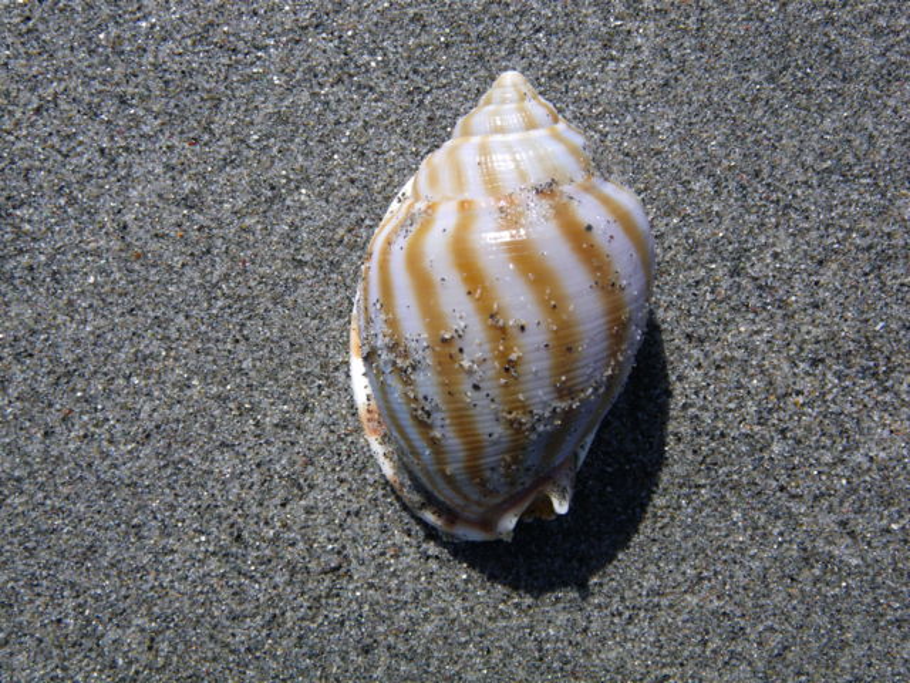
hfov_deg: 44.8
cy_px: 342
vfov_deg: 34.3
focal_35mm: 42
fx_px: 1104
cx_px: 455
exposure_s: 1/320
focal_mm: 7.5
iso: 64
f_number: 5
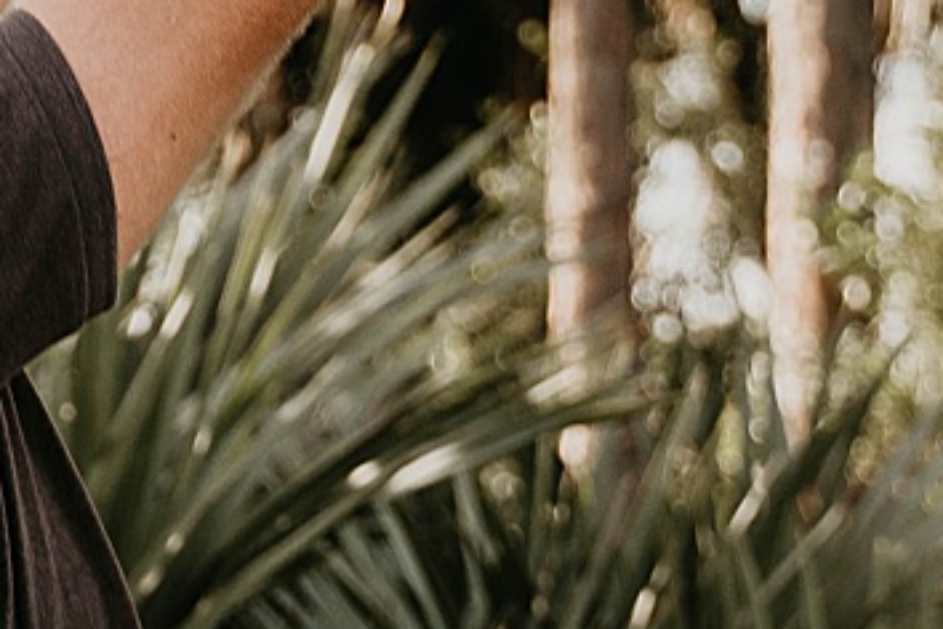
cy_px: -321
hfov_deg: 10.5
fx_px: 4977
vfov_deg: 7.1
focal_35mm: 190
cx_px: -365
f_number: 2.8
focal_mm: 42
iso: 100
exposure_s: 1/500
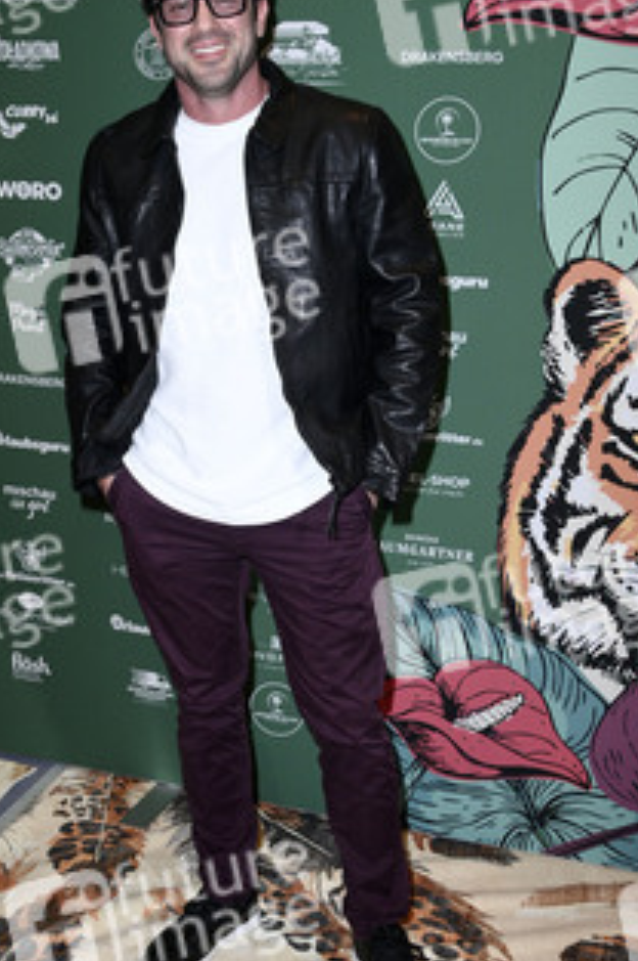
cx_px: 252
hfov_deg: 29.1
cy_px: 454
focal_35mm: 46
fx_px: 1225
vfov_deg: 42.8
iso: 2000
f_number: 5.6
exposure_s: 1/250
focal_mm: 36
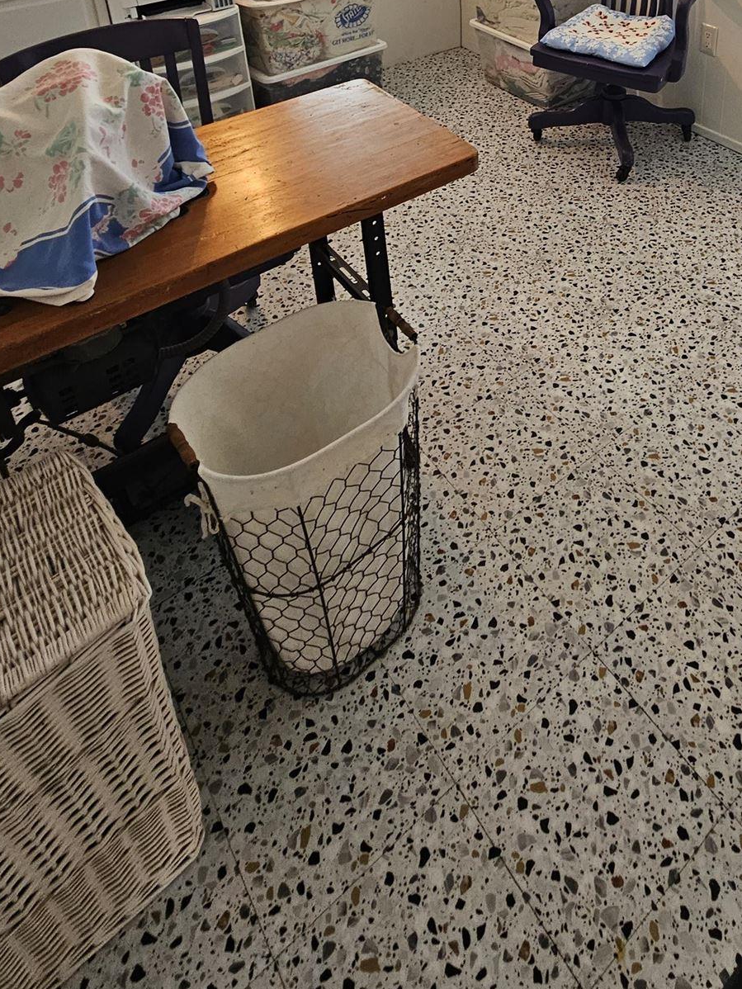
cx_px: 534
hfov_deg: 53.0
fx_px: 714
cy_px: 69
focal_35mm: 25
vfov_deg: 57.7
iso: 80
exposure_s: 1/60
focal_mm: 2.2
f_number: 2.2
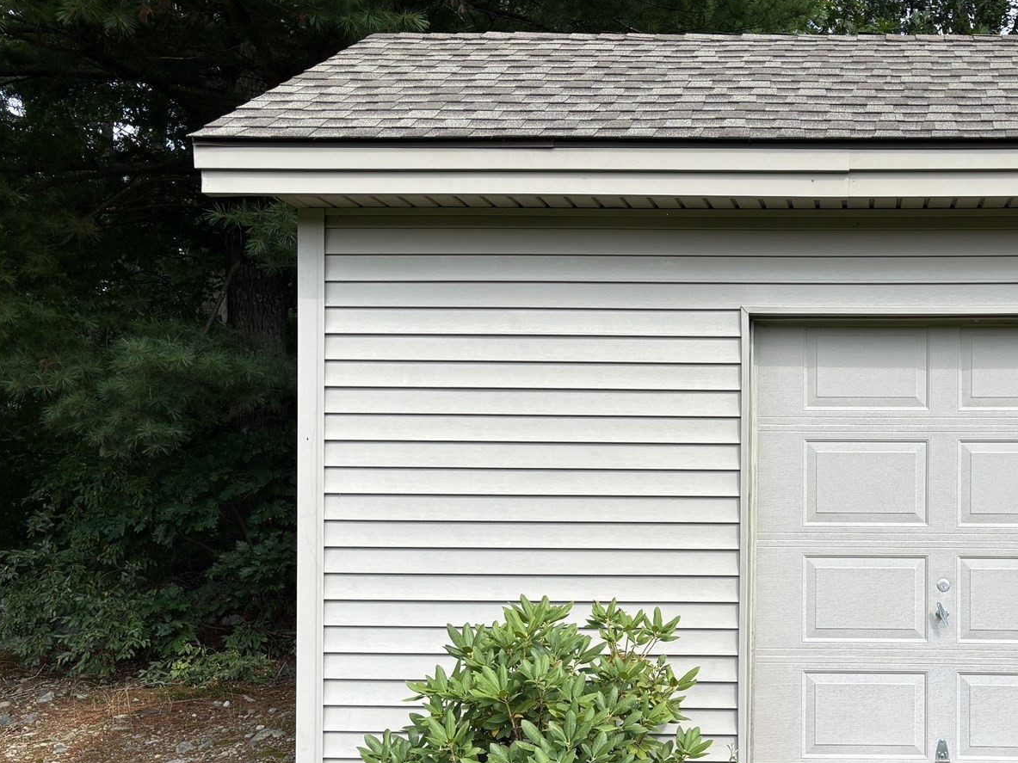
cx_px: 846
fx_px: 1323
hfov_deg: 40.0
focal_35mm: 45
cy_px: 497
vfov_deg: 32.0
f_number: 1.6
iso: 50
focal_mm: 5.96
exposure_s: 1/1590
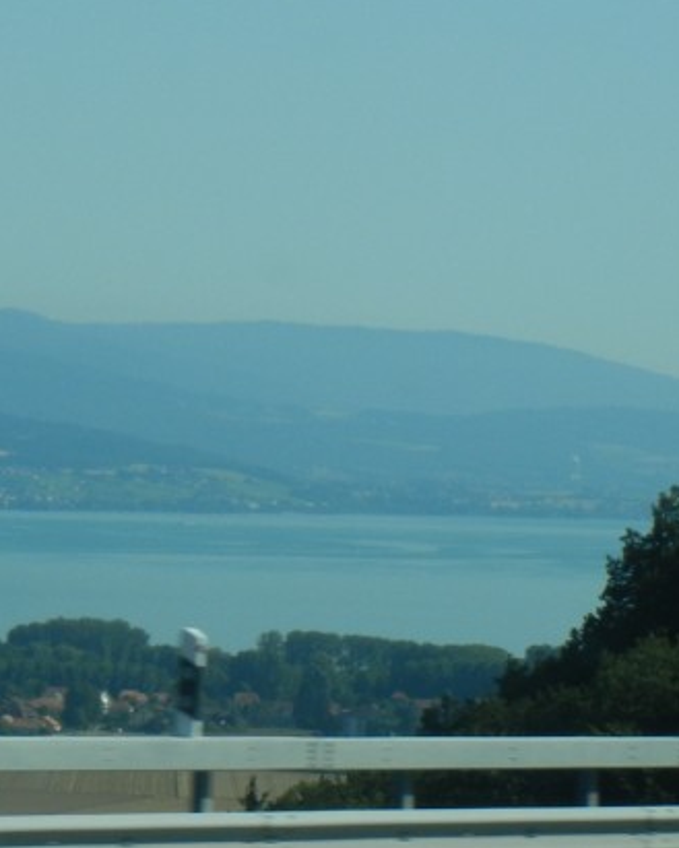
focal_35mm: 248
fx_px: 6227
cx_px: -202
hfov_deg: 6.2
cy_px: 316
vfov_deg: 7.8
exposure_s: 1/307
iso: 160
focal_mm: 18.3
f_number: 9
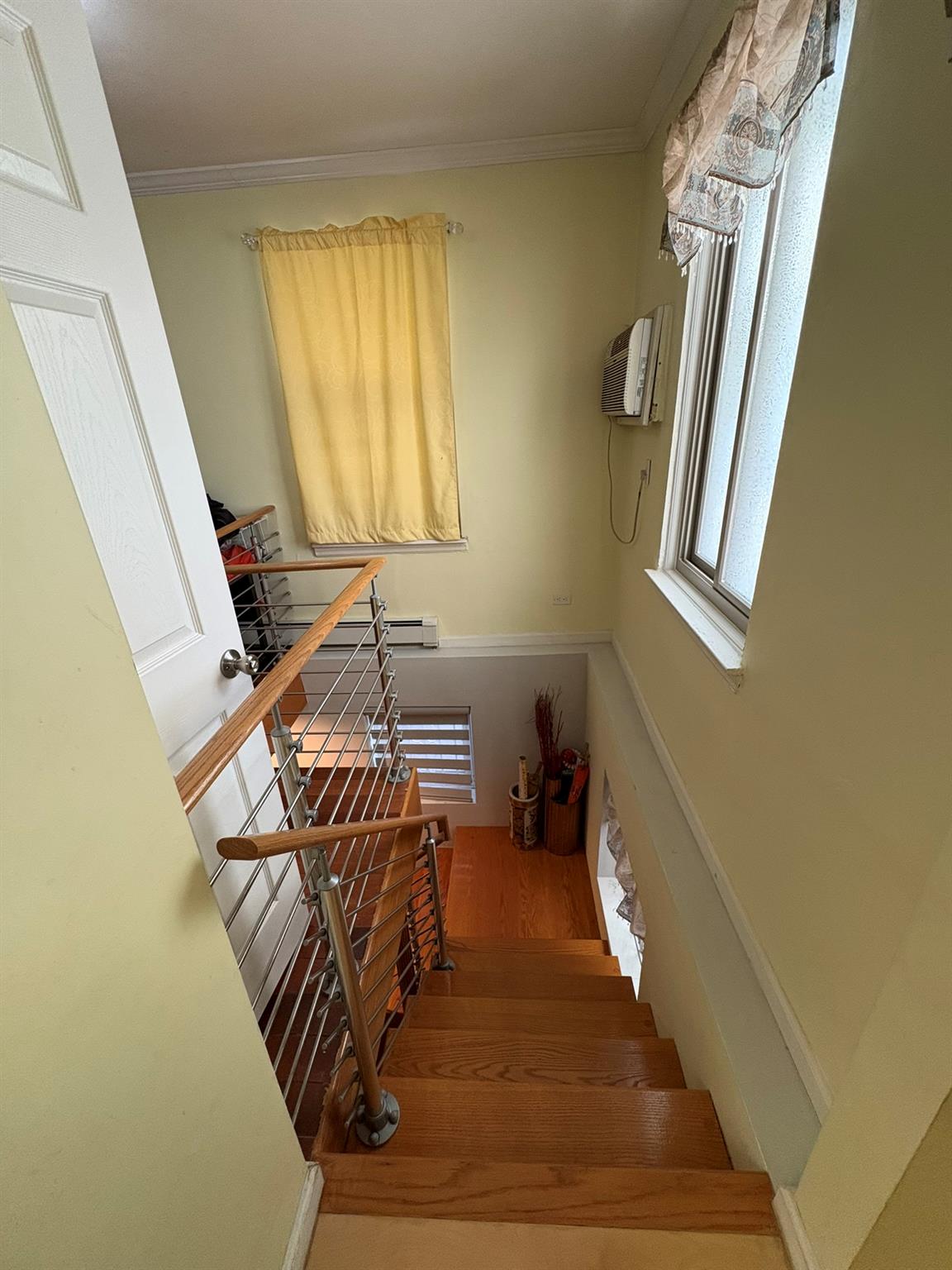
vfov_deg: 102.1
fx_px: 513
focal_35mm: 14
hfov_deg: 85.7
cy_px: 635
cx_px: 476
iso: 320
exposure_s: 1/60
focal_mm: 2.22
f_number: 2.2
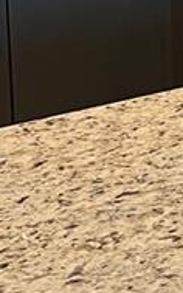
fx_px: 1342
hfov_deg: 7.6
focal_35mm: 168
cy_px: -37
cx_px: 285
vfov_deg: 12.2
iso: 80
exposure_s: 1/60
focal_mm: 5.1
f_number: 1.6
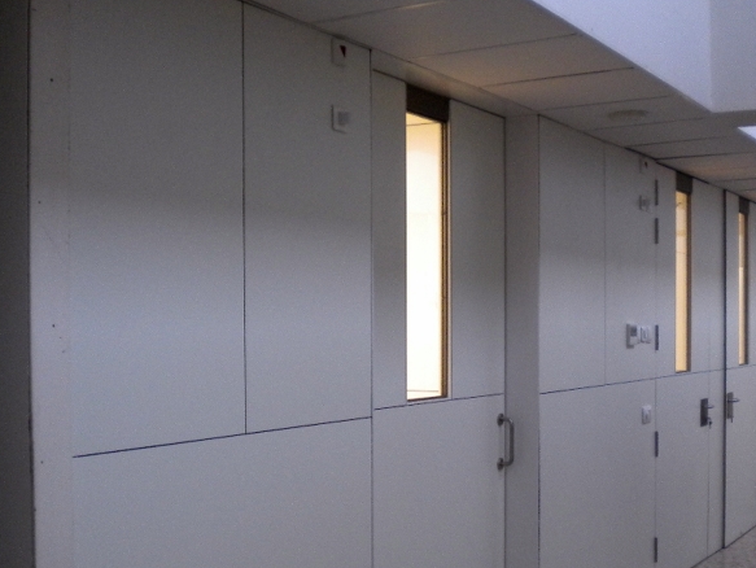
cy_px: 356
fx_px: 1180
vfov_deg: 27.0
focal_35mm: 54
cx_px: 416
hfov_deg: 35.5
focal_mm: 6.3
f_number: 3.1
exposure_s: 1/52.7
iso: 339
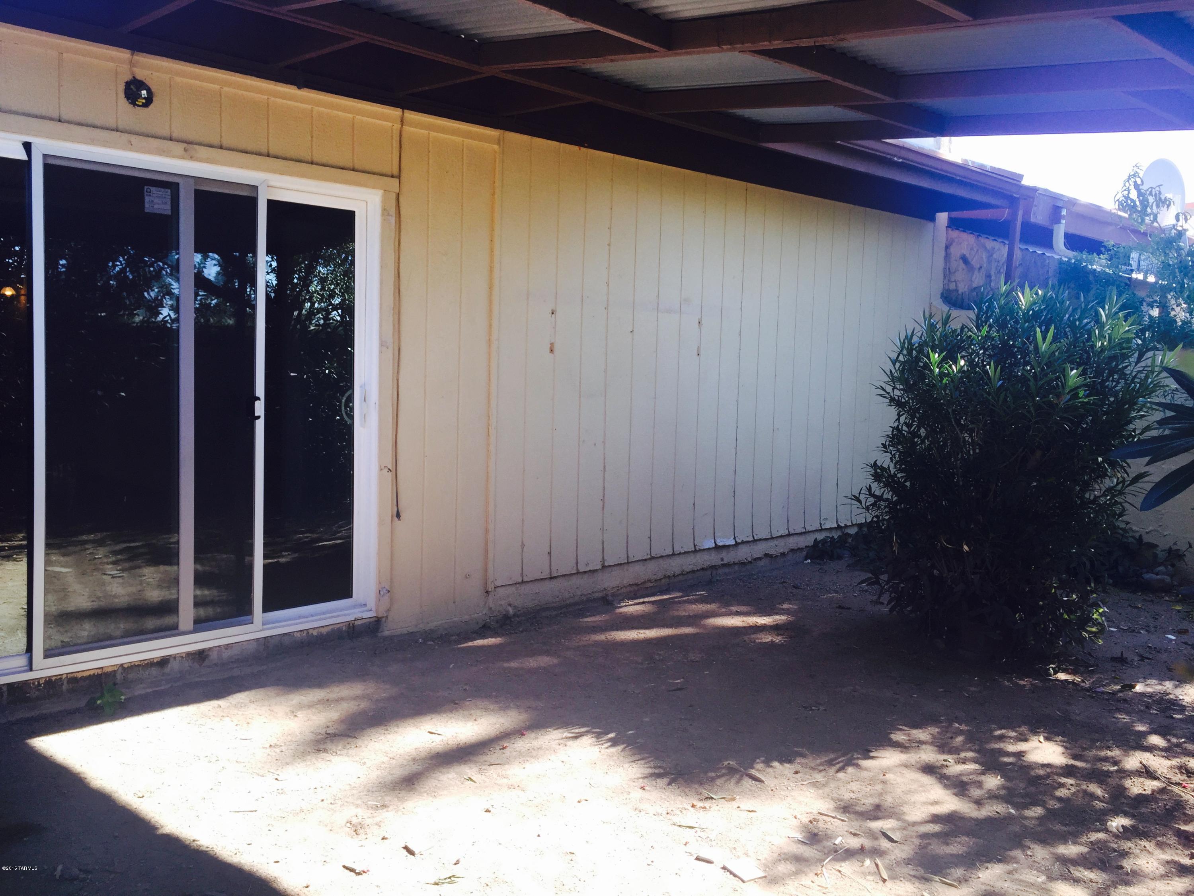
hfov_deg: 61.7
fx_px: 1000
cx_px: 597
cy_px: 448
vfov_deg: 48.2
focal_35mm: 29
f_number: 2.2
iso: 32
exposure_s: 1/276
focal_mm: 4.15
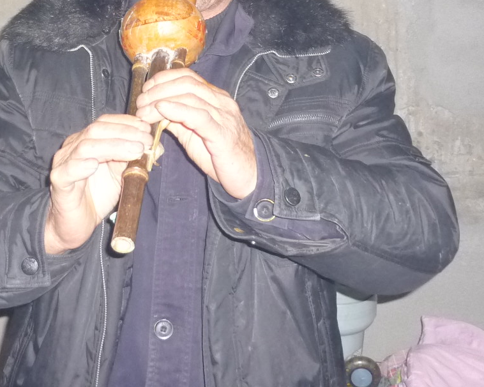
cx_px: 136
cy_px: 19
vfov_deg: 21.8
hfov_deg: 27.6
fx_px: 974
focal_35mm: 68
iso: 400
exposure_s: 1/8
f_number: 2.8
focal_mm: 5.5
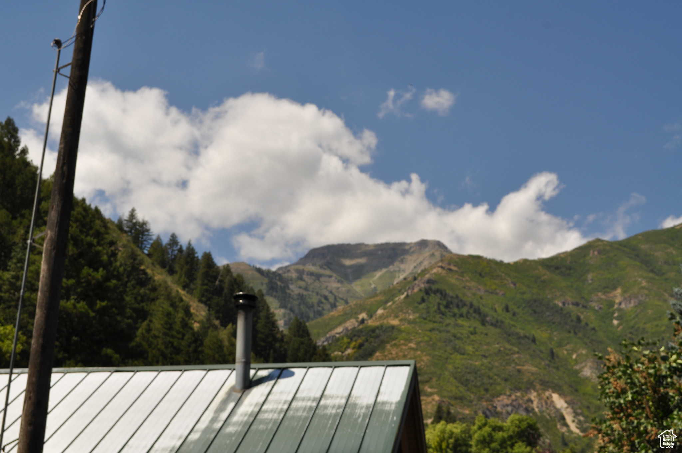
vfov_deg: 28.0
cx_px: 341
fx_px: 908
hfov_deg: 41.2
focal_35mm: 48
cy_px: 226
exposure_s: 1/400
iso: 200
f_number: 10
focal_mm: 32
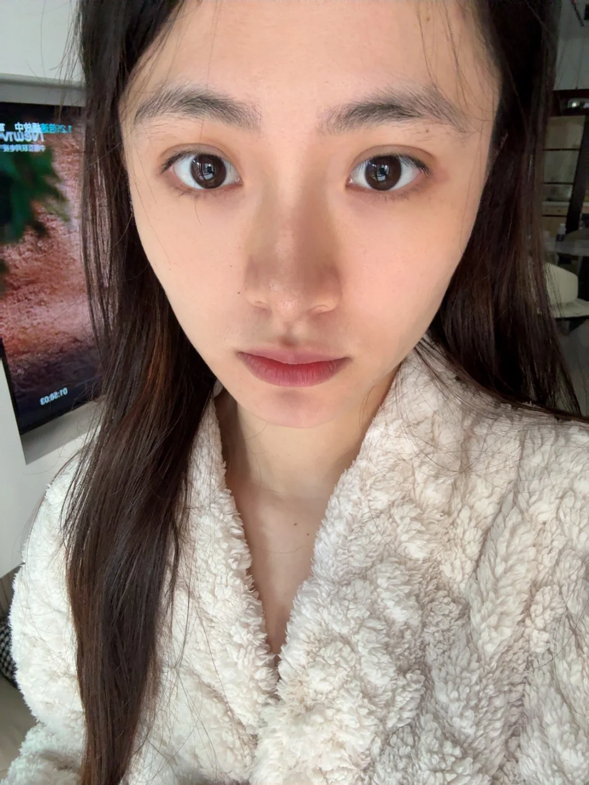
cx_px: 294
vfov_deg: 73.9
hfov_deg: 58.9
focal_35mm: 23
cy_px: 392
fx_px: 522
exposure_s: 1/60
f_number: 1.9
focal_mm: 2.69
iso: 200
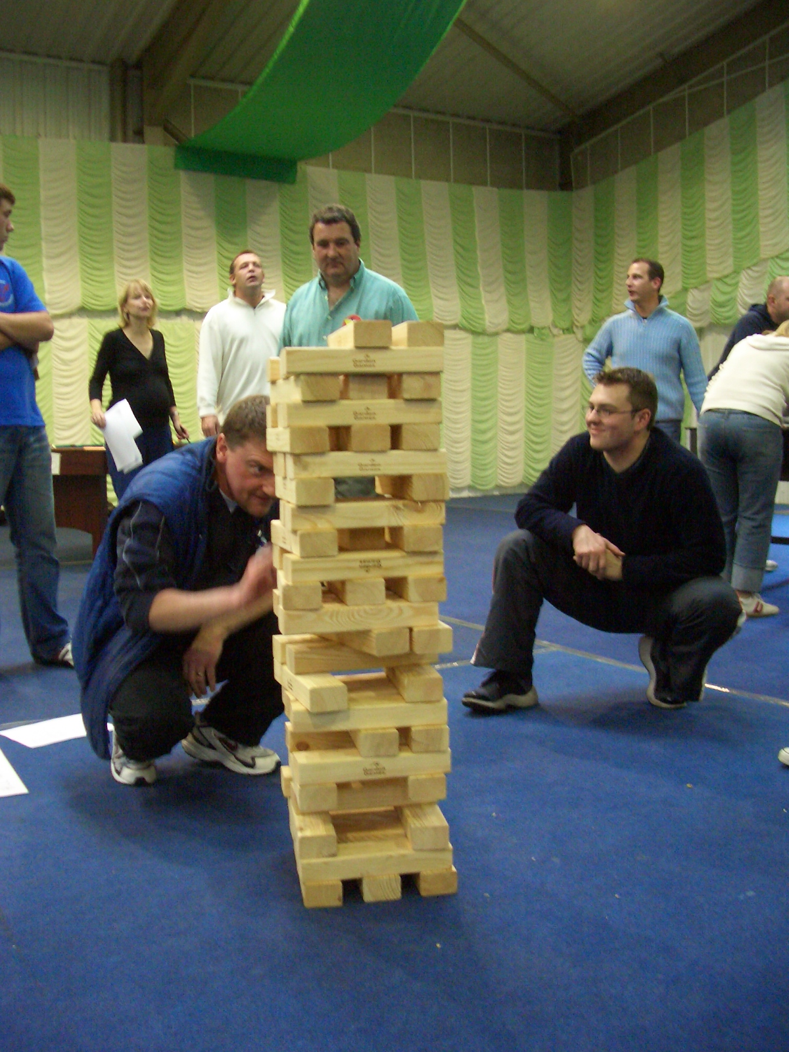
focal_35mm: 35
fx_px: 1064
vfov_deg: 52.6
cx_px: 394
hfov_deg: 40.7
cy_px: 526
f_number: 2.6
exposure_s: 1/25
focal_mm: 5.8
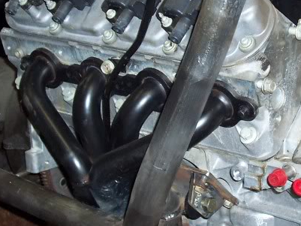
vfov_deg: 15.5
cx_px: 236
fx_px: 826
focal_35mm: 95
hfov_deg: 20.4
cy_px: 82
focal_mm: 7
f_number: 3
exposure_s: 1/60
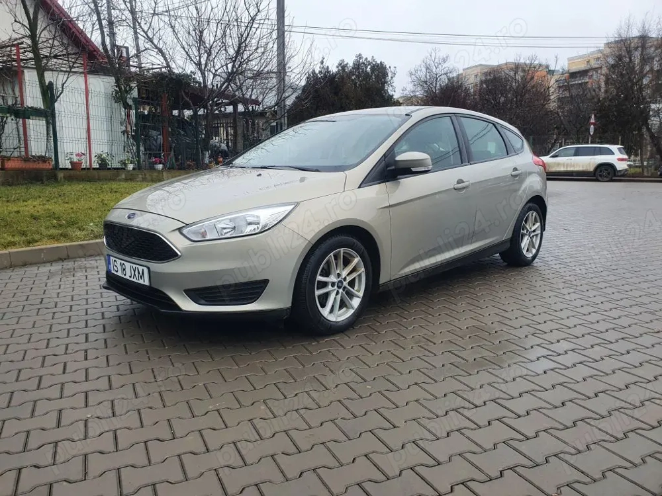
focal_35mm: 26
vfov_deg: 53.1
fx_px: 497
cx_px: 331
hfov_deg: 67.3
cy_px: 248
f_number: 2.4
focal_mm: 4.32
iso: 50
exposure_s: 1/100
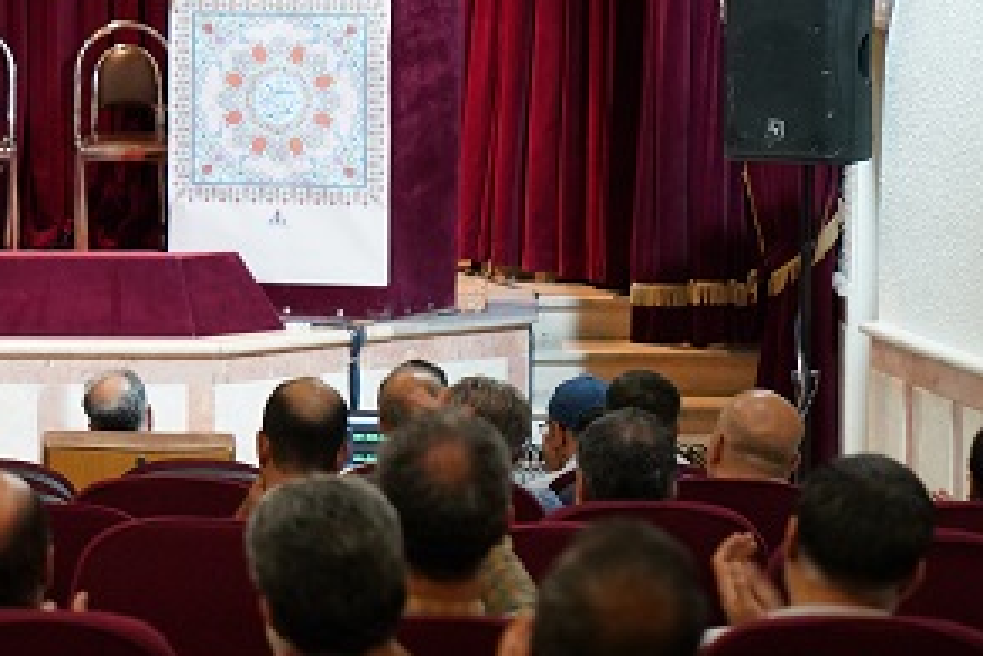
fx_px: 5218
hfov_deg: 10.5
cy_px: 298
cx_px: -279
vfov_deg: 7.2
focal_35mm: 191
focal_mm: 70
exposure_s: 1/160
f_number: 2.8
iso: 3200
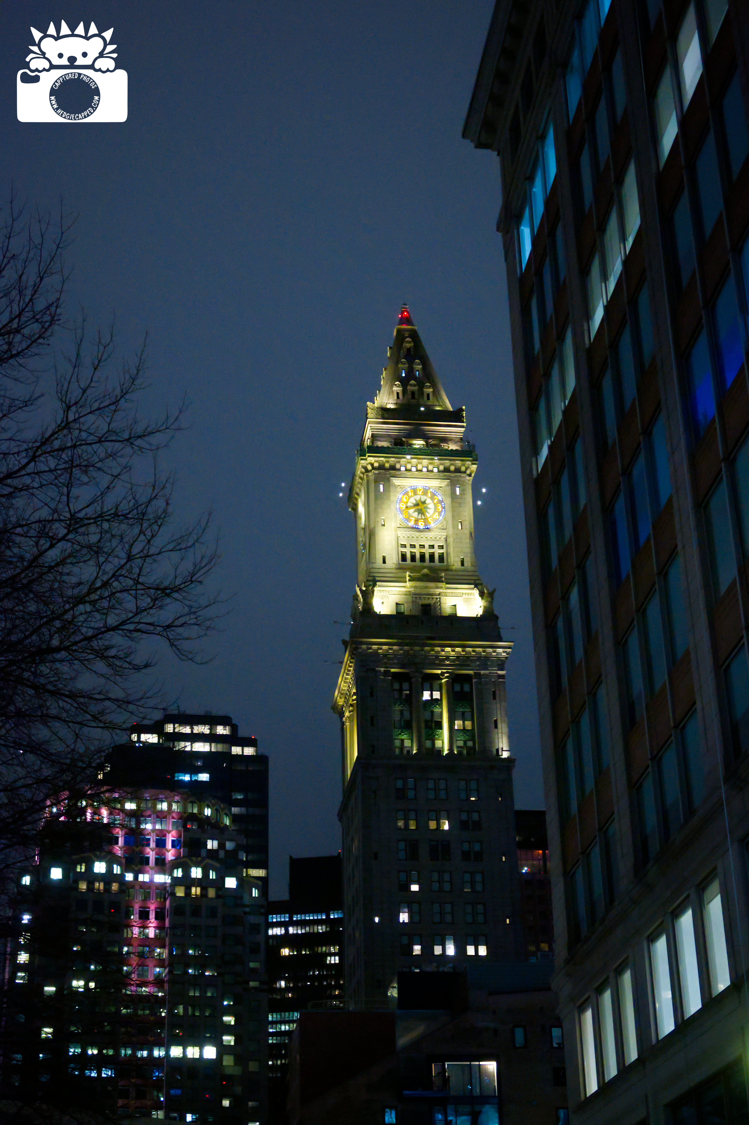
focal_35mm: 54
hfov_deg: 25.0
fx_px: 1687
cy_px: 562
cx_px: 374
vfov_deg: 36.9
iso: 12800
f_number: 5.3
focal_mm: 36
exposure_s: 1/40
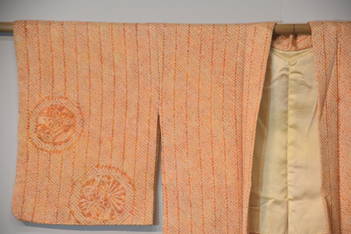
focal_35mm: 135
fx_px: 1316
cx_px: 176
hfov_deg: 15.2
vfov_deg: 10.2
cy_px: 117
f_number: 5.6
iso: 800
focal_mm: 90
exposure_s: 1/60
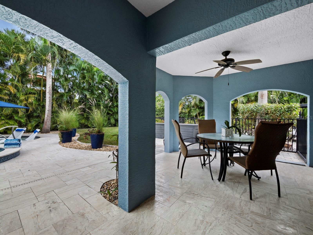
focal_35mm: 14
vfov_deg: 85.7
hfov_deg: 102.0
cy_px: 118
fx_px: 127
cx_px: 156
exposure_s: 1/13
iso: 400
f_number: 10
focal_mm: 7
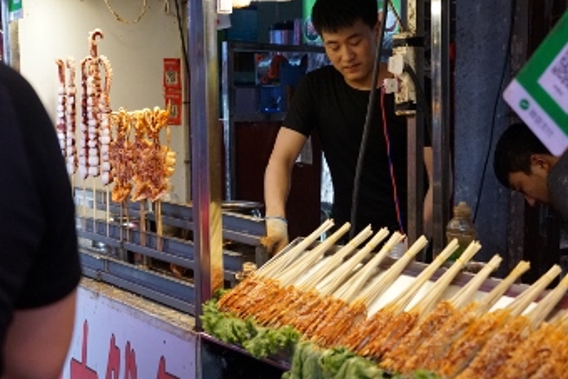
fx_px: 837
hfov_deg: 37.5
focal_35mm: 53
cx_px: 306
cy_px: 184
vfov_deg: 25.5
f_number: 4.5
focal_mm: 30
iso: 2000
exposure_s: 1/2000
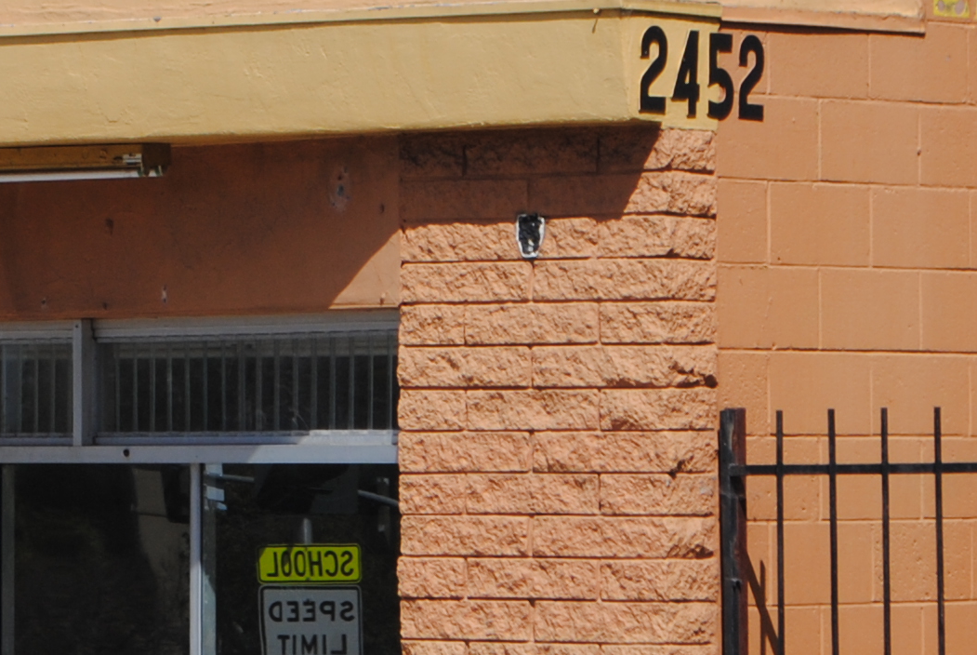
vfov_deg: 4.5
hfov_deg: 6.7
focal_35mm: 304
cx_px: -23
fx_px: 8257
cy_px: 15
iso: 100
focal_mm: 55
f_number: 8
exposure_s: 1/250
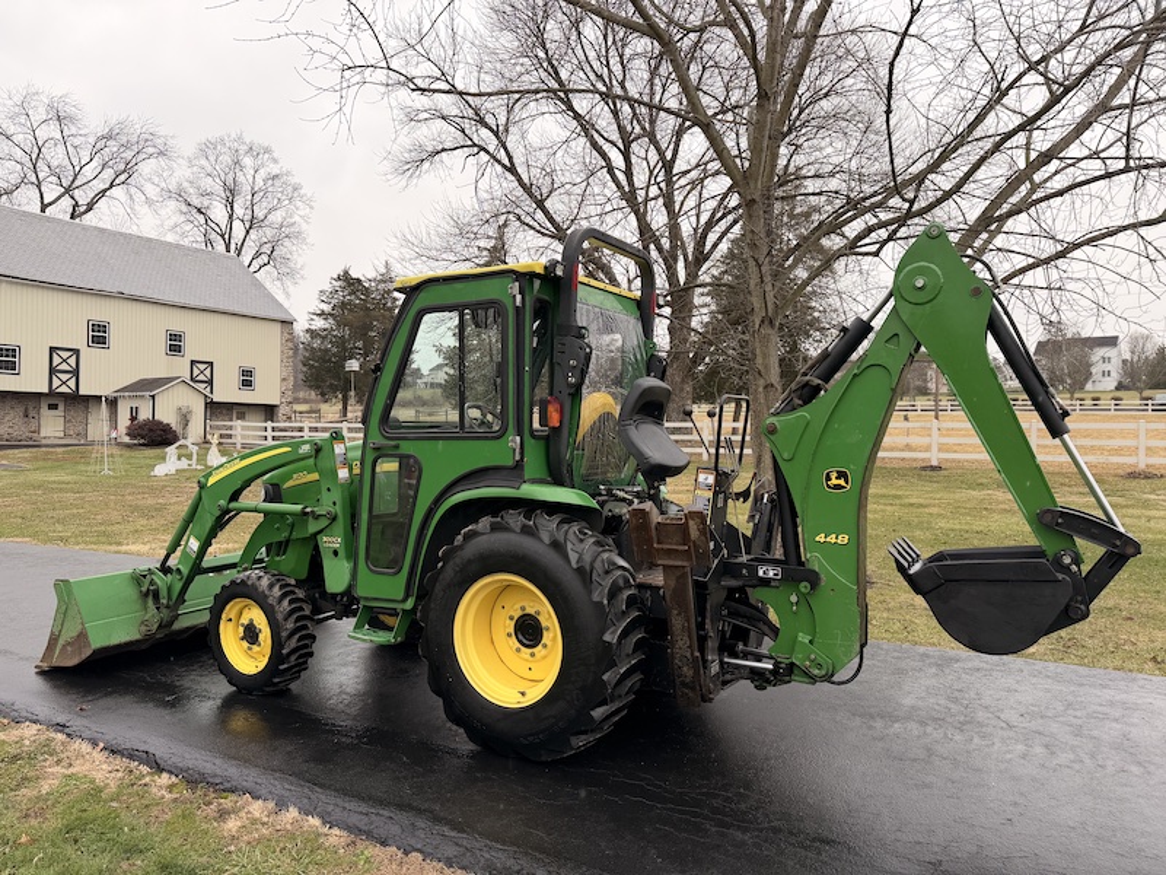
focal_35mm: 24
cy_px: 438
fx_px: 808
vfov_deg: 56.8
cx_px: 583
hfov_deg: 71.6
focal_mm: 6.76
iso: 80
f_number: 1.78
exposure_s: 1/262
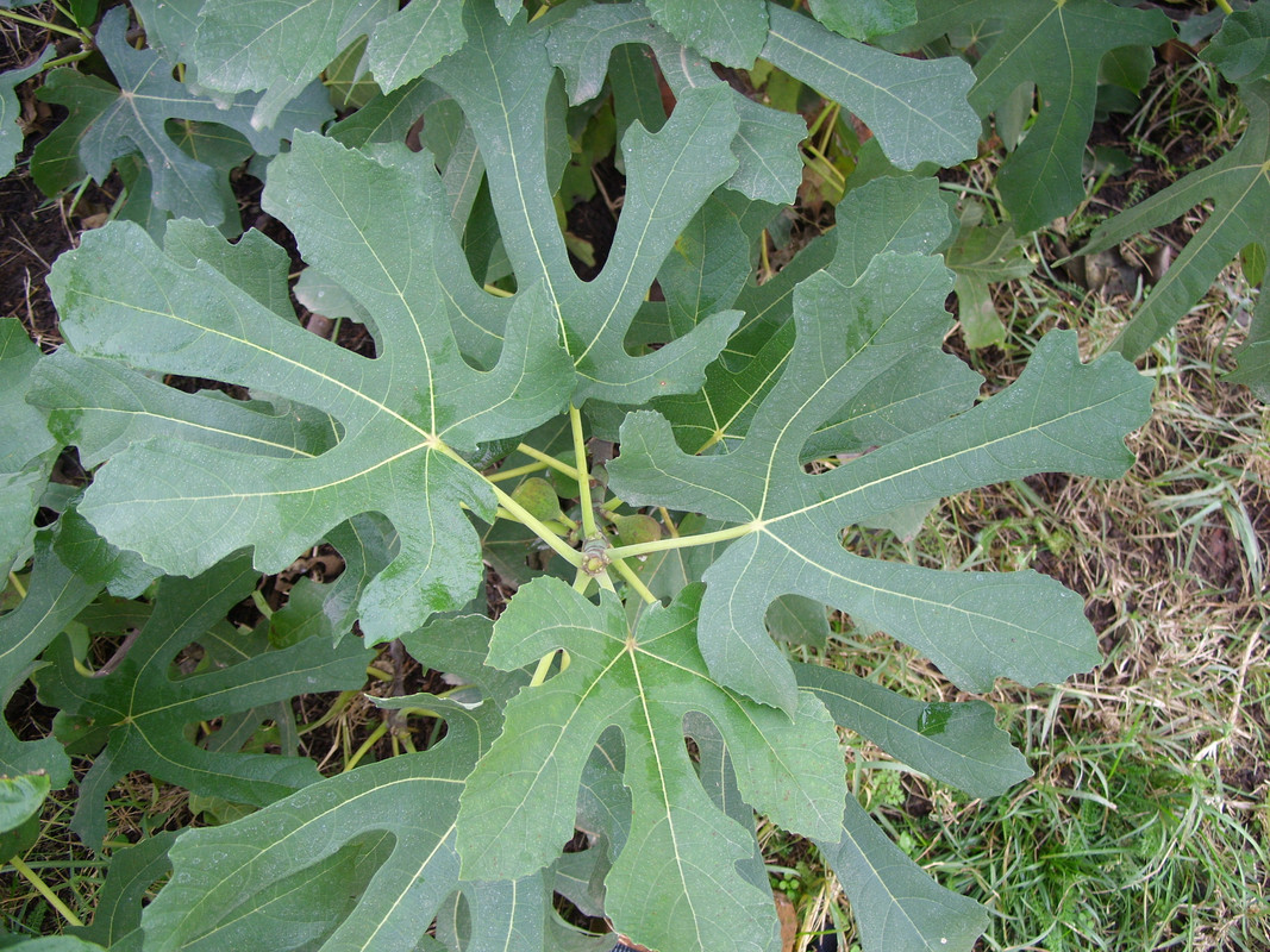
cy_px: 476
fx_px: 1394
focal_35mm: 38
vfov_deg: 37.7
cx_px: 635
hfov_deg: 49.0
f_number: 2.8
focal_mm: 7.8
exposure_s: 1/47
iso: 50
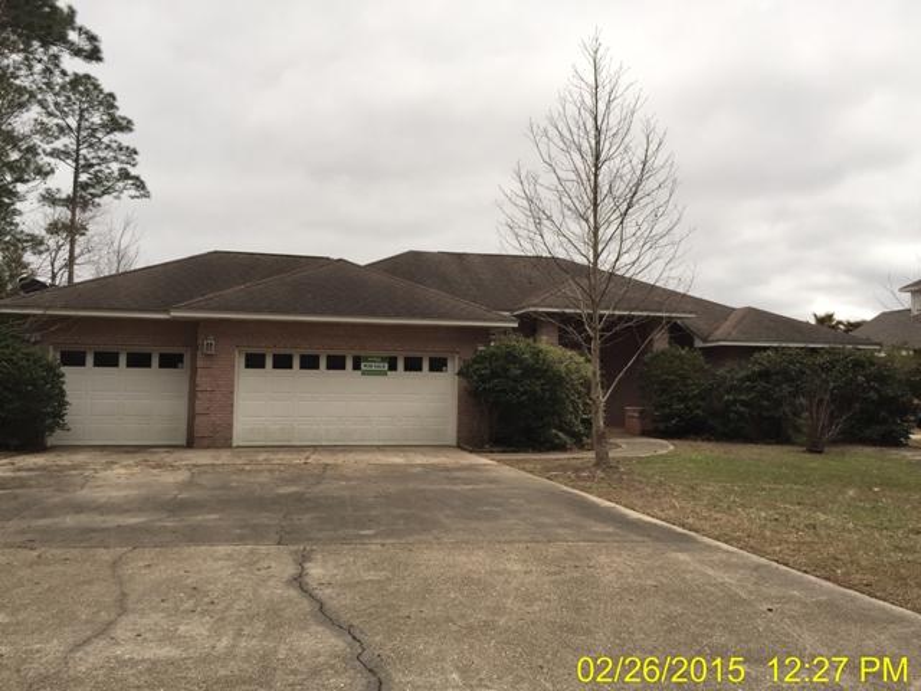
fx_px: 772
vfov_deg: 48.2
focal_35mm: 29
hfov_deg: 61.7
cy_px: 346
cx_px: 460
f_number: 2.2
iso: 32
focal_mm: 4.15
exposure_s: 1/1464
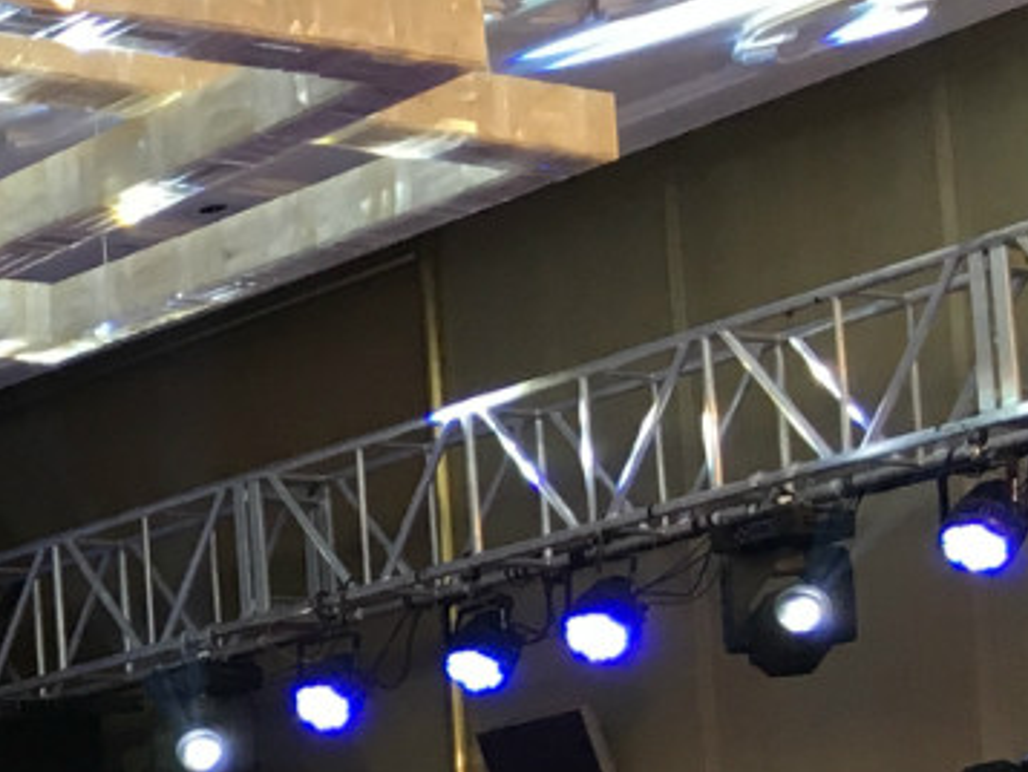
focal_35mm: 130
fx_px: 3862
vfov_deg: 10.9
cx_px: -1201
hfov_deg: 12.7
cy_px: 1242
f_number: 2.2
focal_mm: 4.15
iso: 32
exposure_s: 1/33
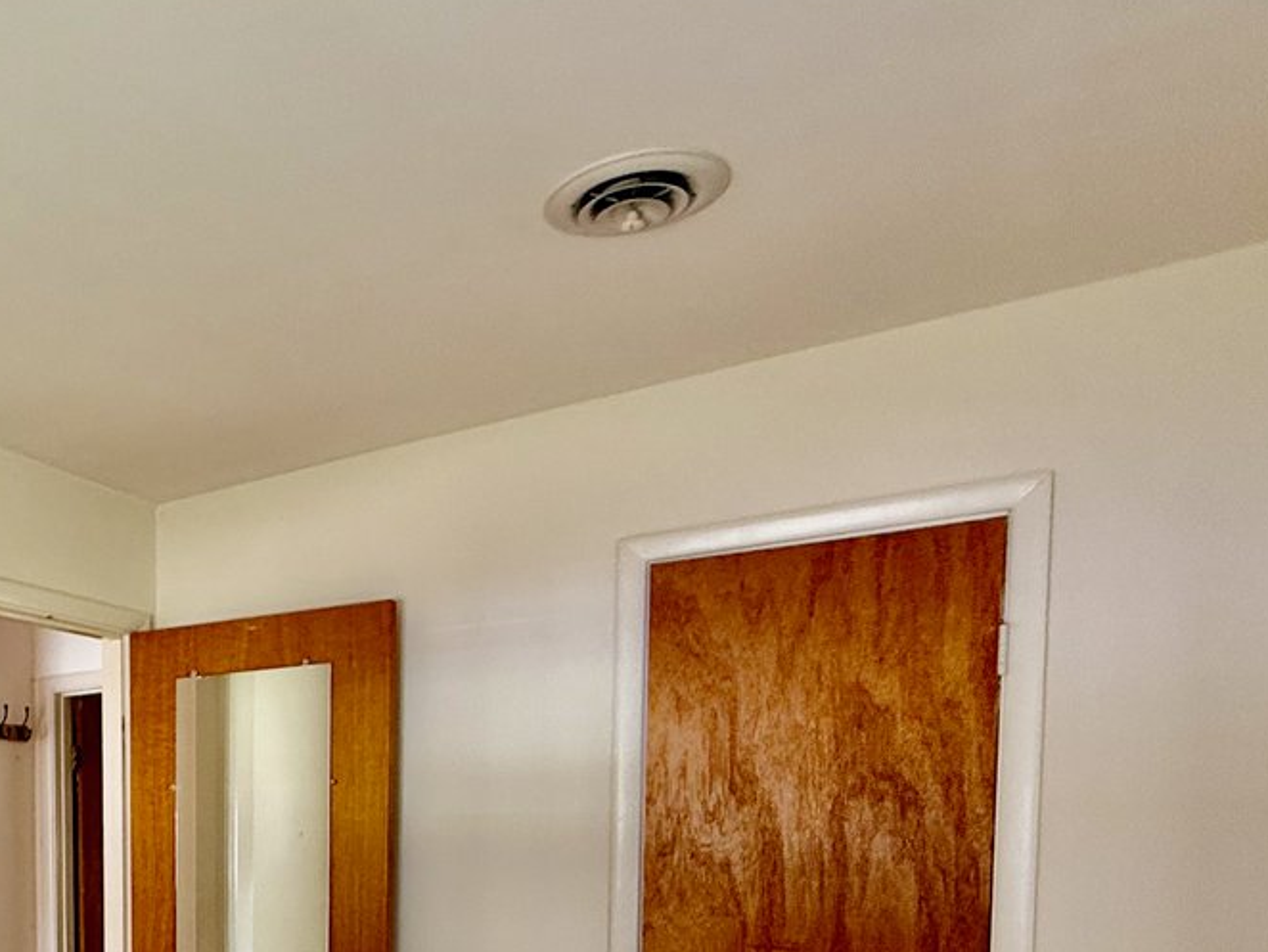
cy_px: 911
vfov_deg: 39.8
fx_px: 1173
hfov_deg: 48.5
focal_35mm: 32
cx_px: 47
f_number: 2.2
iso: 320
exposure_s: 1/92
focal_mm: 2.22
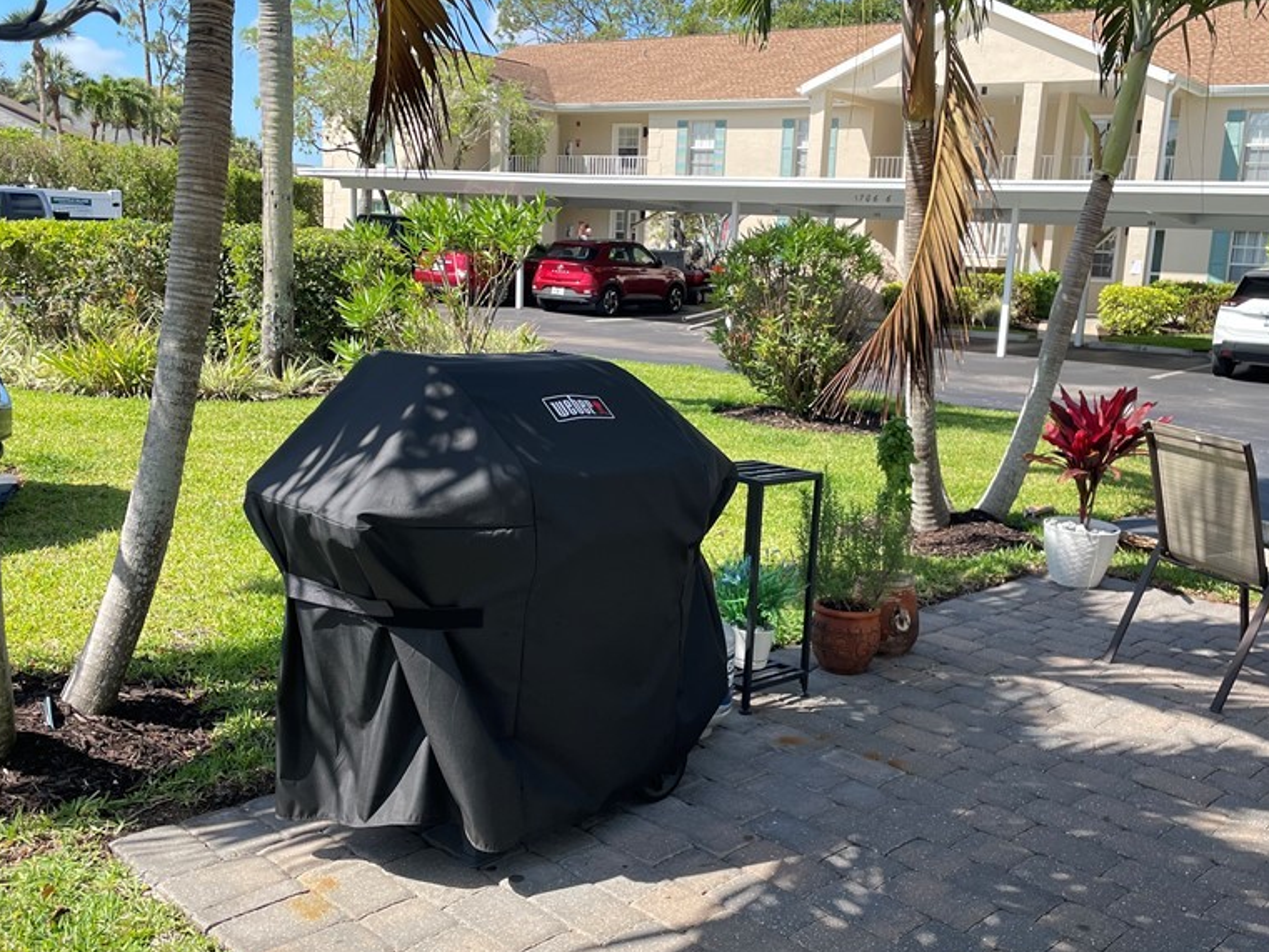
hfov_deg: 52.6
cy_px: 494
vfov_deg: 40.7
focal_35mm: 35
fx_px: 1283
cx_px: 675
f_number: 1.6
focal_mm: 4.2
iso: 32
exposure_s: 1/1062
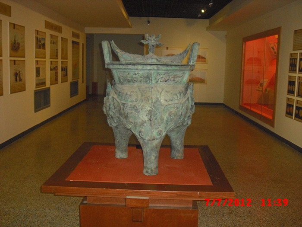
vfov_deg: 37.7
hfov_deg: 49.0
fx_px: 332
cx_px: 151
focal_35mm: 38
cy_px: 114
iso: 400
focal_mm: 6.2
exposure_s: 1/60
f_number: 2.8
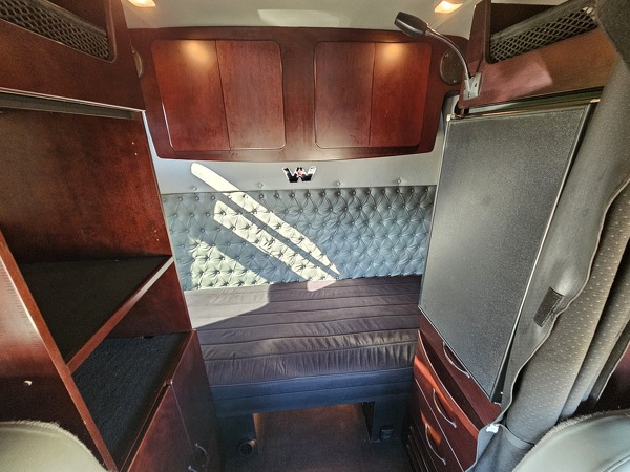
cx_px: 315
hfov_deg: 106.2
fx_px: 237
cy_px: 236
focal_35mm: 13
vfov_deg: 89.9
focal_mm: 2.2
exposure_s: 1/30
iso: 500
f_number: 2.2
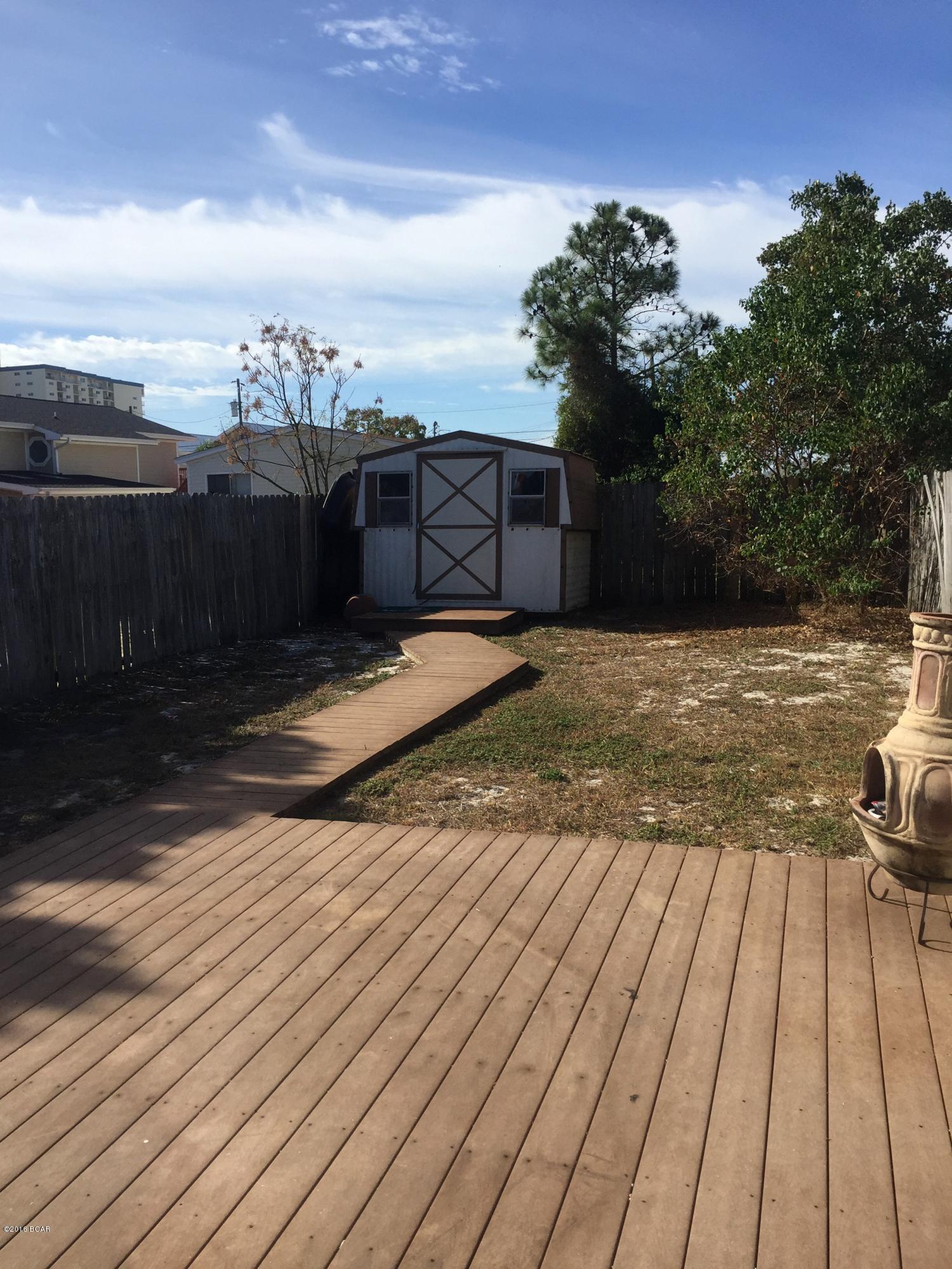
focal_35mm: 29
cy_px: 634
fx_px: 1063
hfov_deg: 48.2
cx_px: 476
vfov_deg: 61.7
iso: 32
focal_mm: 4.15
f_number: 2.2
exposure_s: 1/2825
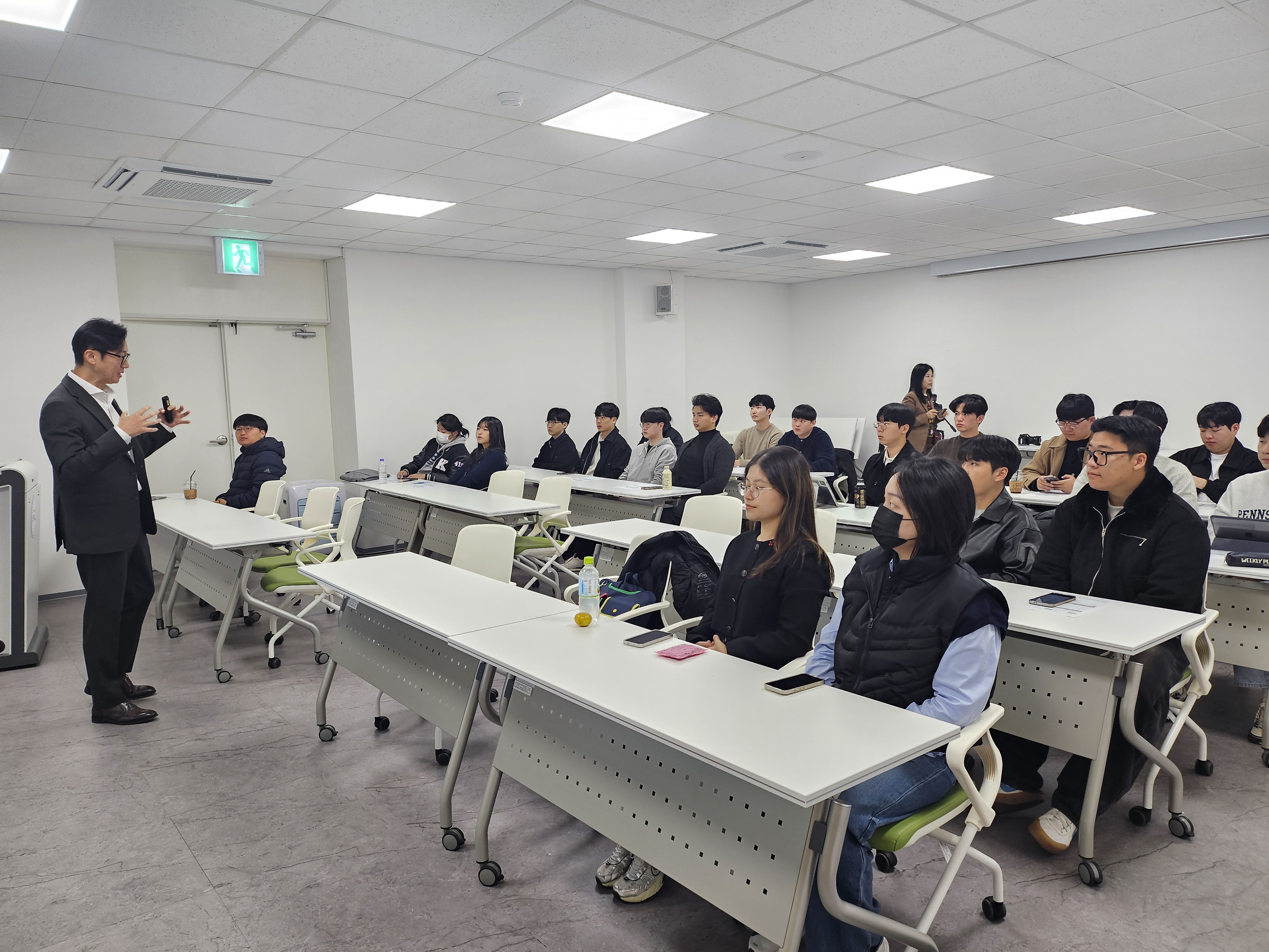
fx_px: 880
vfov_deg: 56.8
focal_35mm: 24
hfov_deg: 71.6
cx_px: 634
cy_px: 476
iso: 100
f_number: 1.8
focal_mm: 5
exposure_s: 1/120
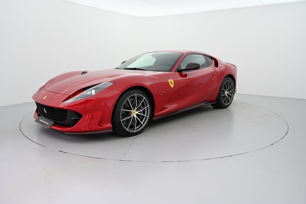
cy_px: 102
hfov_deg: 65.5
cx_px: 153
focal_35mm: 28
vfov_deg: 46.3
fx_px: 238
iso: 100
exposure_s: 1/40
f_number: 4
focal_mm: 28
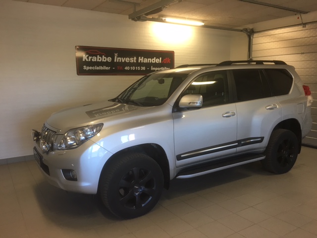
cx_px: 158
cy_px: 119
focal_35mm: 29
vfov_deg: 48.2
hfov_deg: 61.7
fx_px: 266
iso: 50
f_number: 2.2
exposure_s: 1/33
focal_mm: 4.15
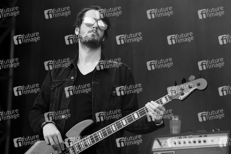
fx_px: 1090
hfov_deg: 12.1
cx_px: 116
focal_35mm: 170
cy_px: 77
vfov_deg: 8.1
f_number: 4
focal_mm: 170
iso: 160
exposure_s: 1/320
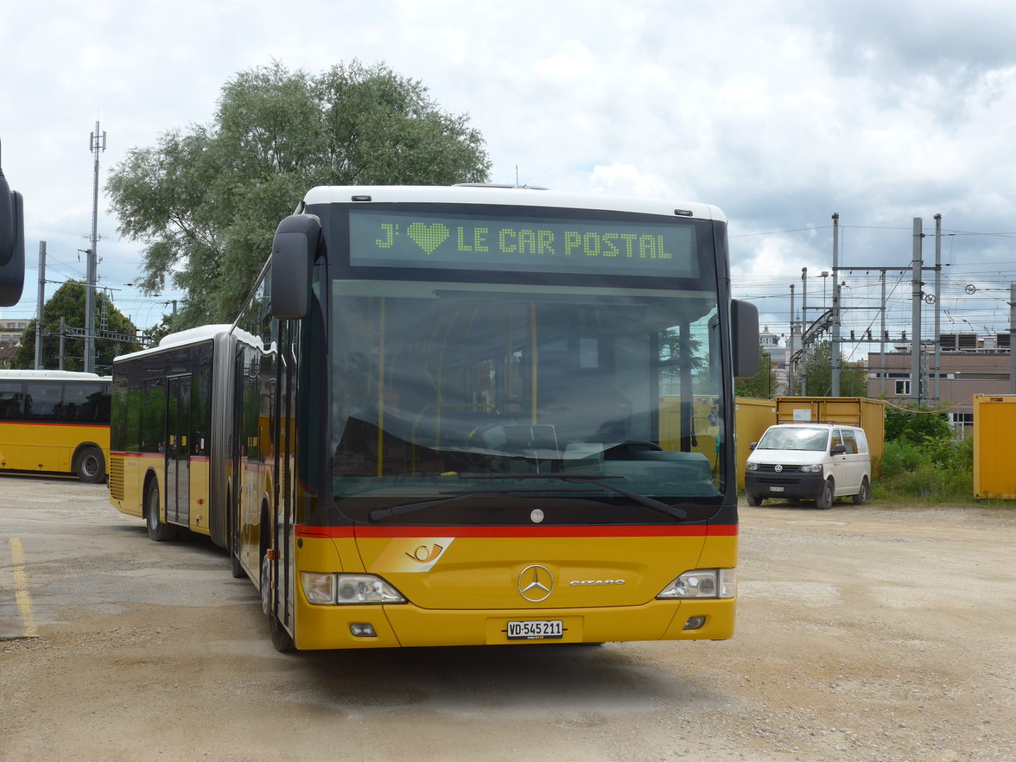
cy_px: 385
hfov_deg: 38.2
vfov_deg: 29.1
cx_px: 501
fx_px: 1468
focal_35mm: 50
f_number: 3.2
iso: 80
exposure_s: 1/1300
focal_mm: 10.1
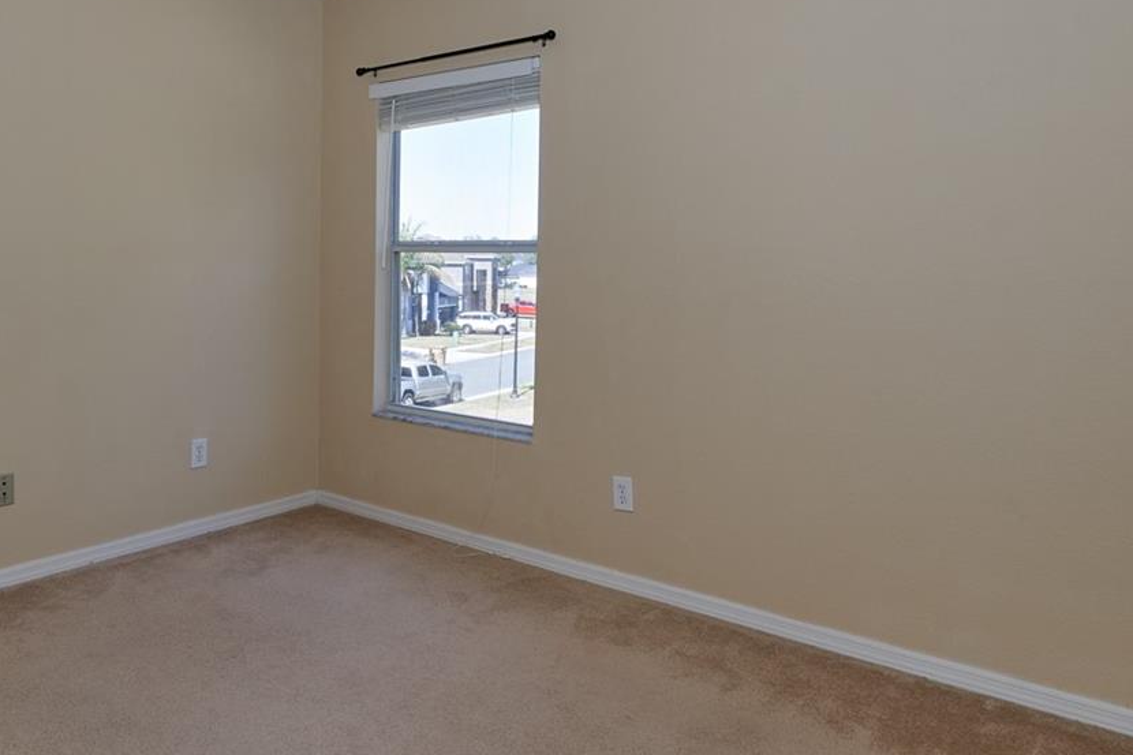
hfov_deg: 66.8
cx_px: 456
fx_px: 850
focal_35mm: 27
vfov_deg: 47.6
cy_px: 292
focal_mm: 14
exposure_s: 1/160
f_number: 7.1
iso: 400
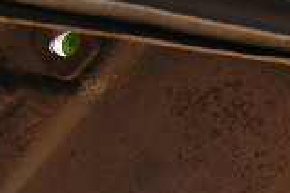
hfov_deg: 12.4
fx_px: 1281
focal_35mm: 159
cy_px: 337
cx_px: 421
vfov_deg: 8.3
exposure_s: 1/80
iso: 50
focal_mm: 6.3
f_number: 2.8
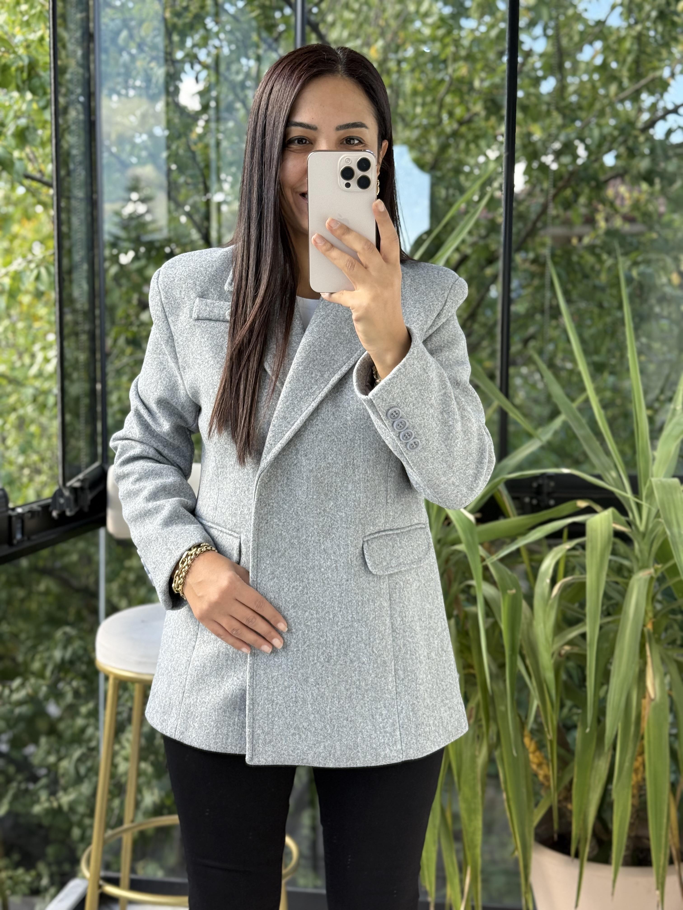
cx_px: 342
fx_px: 1263
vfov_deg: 39.7
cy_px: 455
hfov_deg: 30.3
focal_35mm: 48
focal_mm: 6.76
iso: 80
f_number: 1.78
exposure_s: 1/172
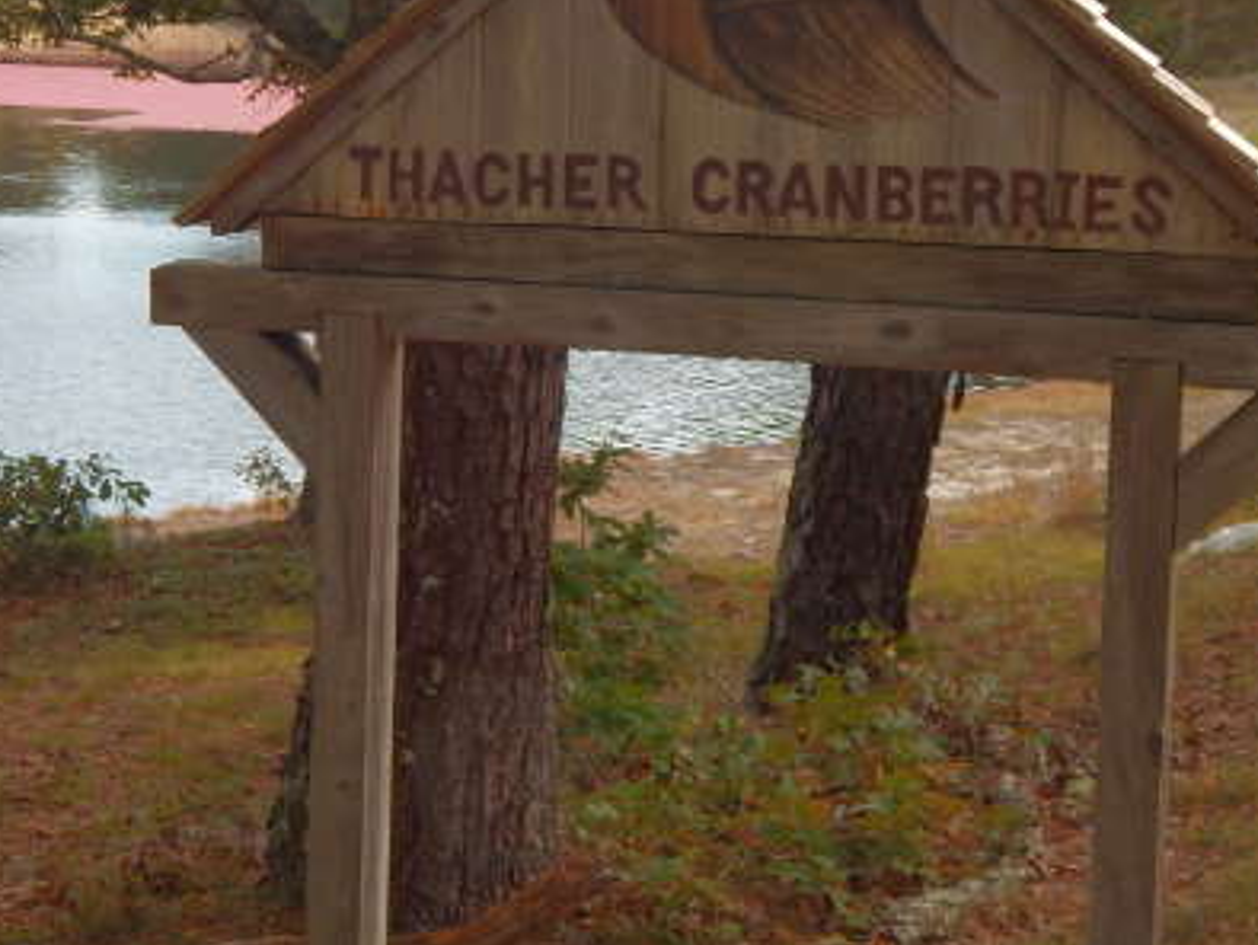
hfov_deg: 27.1
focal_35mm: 71
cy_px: 204
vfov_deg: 20.5
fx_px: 2582
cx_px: 351
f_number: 3.6
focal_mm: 7.7
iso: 125
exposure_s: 1/250
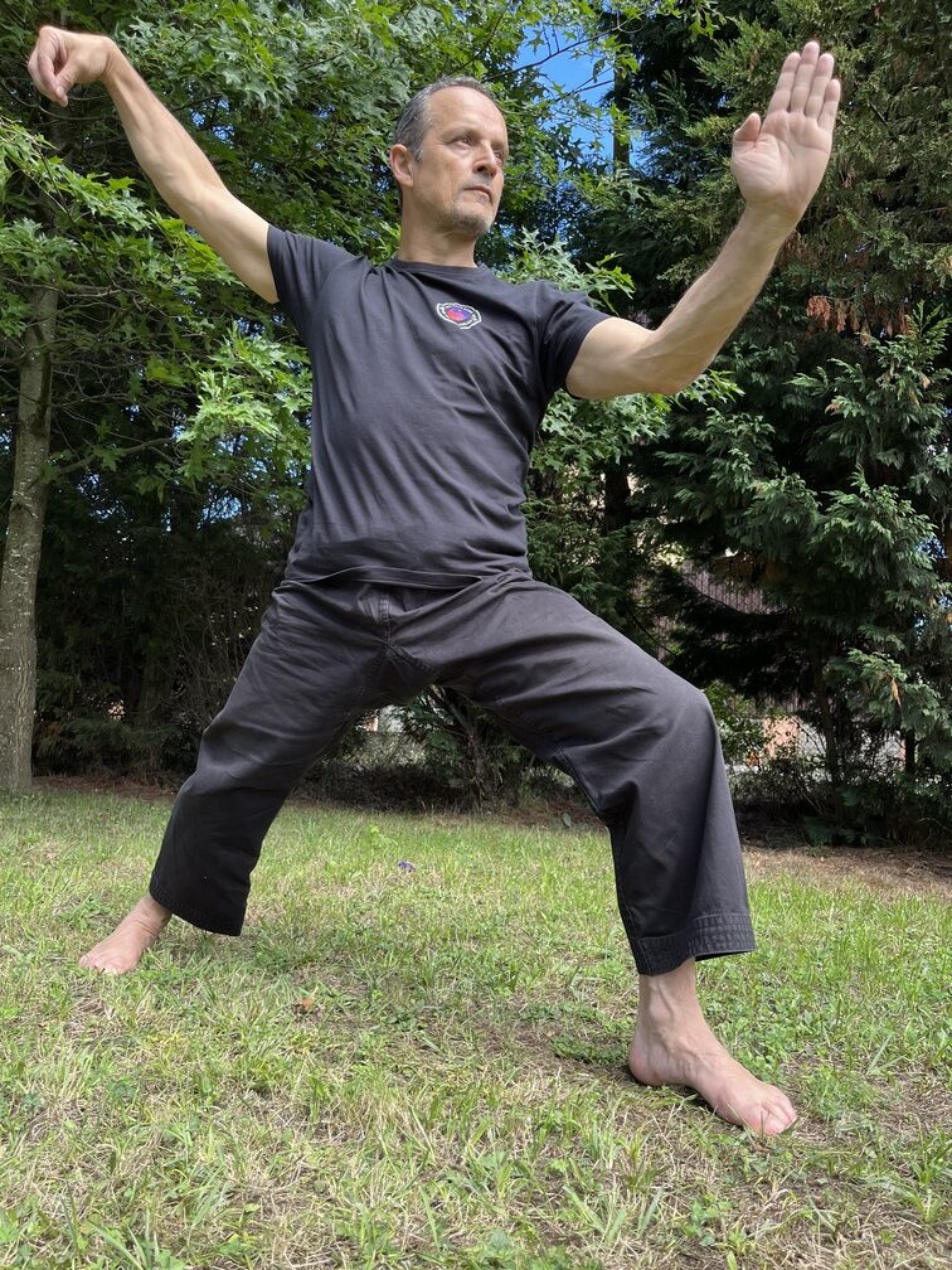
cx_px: 476
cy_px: 635
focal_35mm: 26
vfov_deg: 67.3
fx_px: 953
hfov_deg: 53.1
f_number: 1.6
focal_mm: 5.1
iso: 50
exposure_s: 1/504
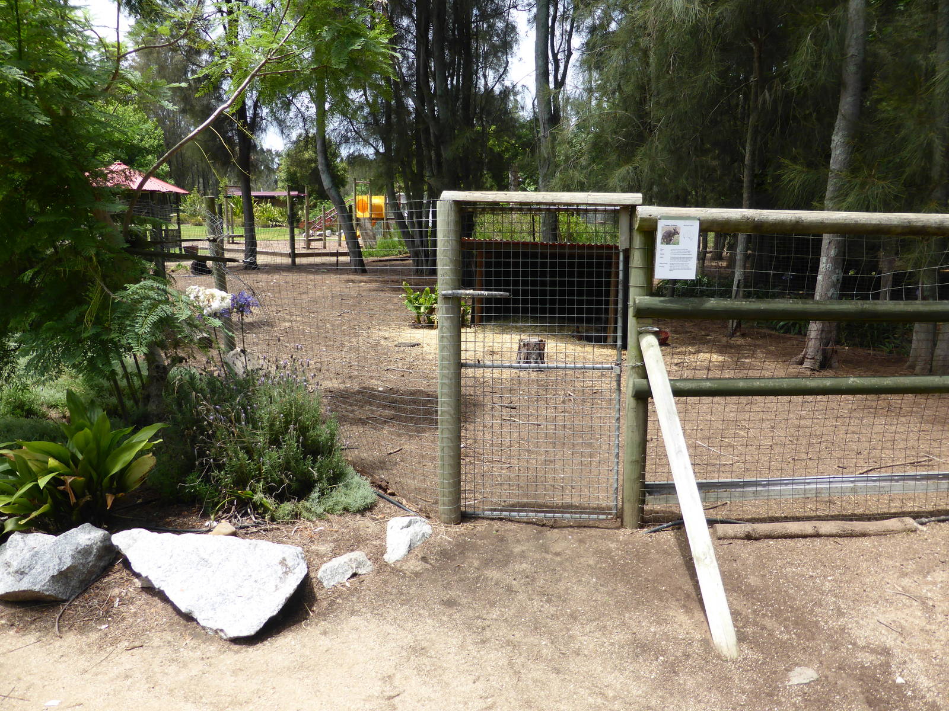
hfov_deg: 69.4
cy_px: 356
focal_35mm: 25
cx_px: 474
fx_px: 685
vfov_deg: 54.9
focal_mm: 4.3
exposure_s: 1/500
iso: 100
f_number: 3.3
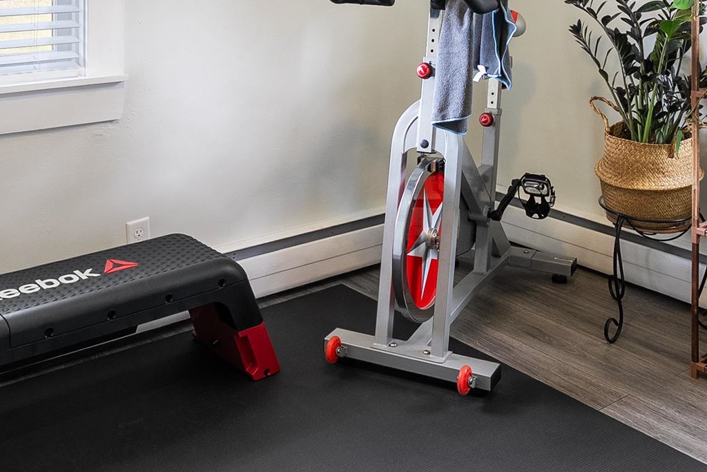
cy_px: -41
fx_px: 943
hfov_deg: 41.1
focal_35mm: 48
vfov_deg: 26.0
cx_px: 371
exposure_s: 1/2
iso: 250
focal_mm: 16
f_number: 8
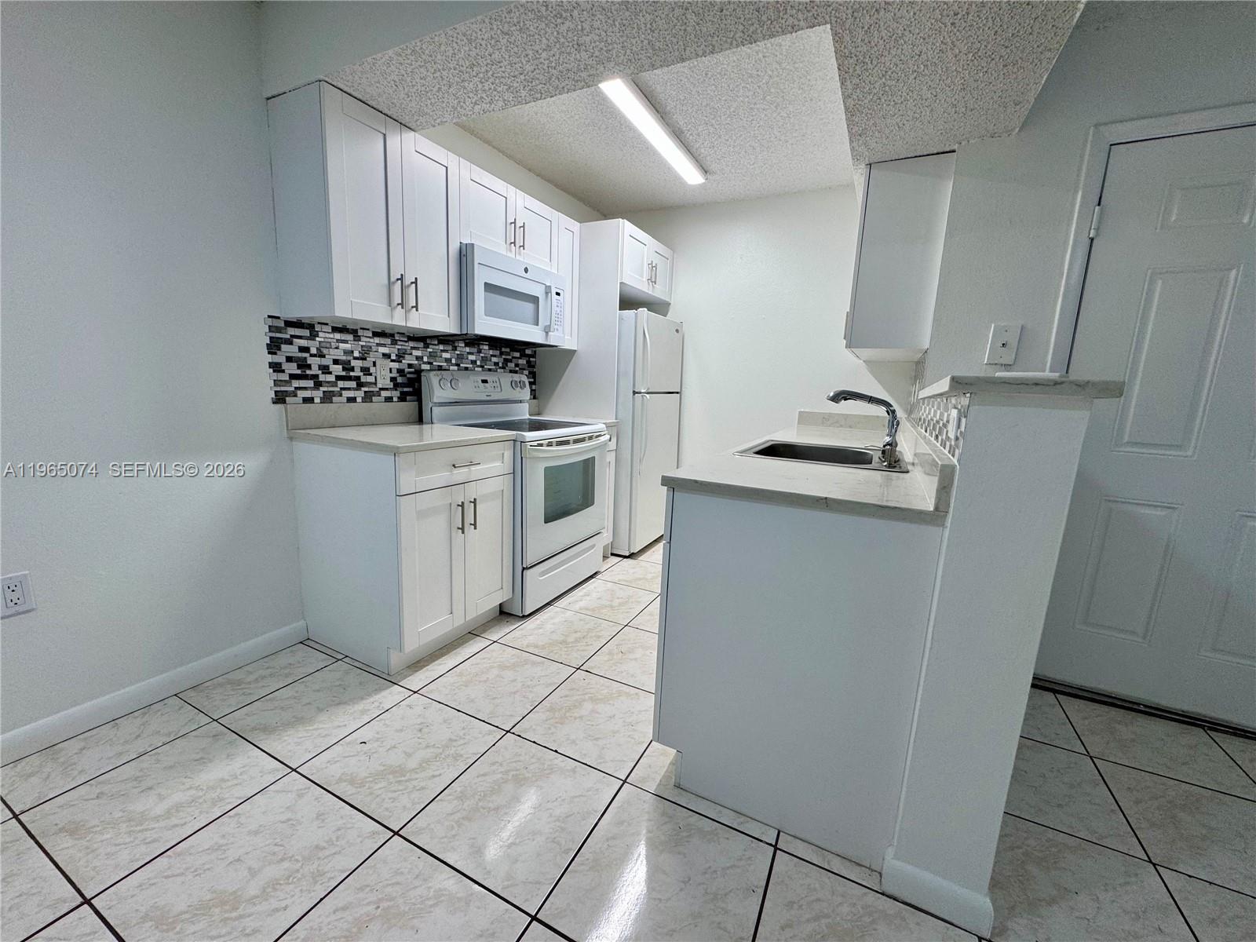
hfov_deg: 102.1
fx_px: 508
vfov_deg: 85.7
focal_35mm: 14
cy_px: 471
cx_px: 628
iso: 100
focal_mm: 2.22
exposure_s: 1/120
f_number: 2.2
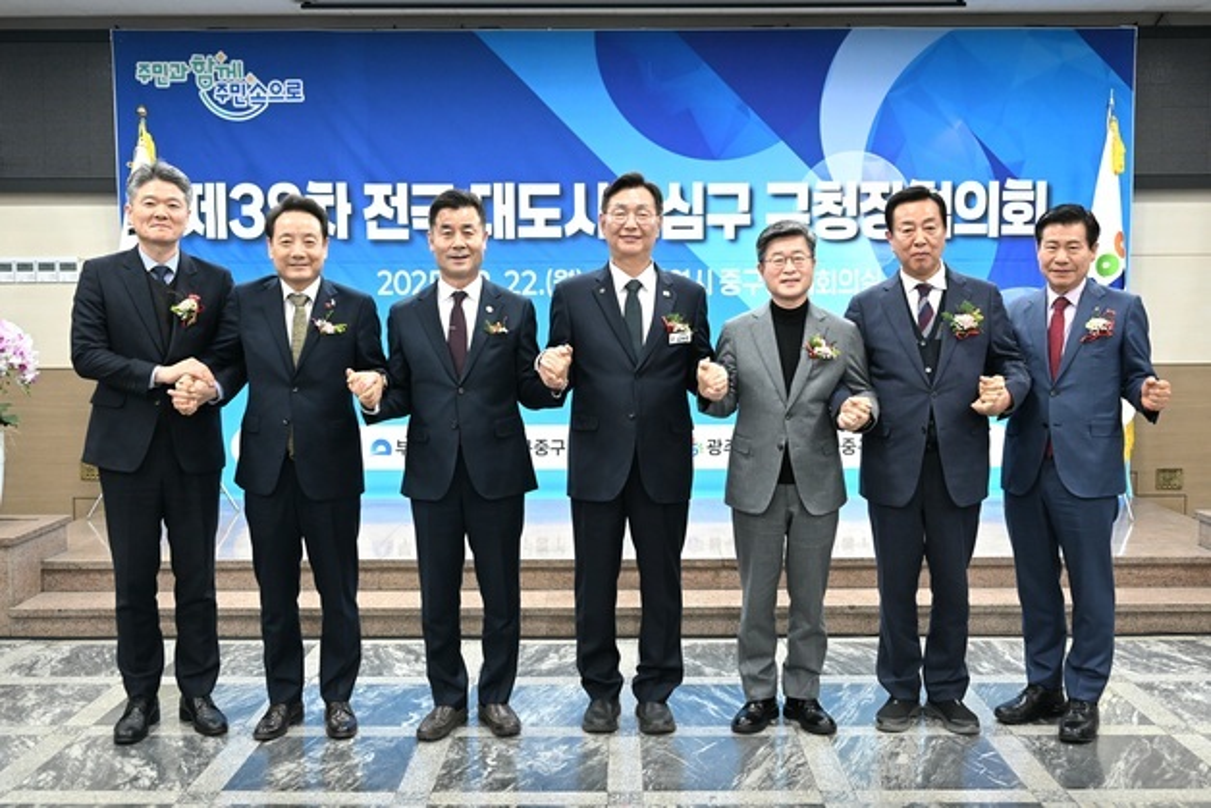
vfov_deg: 36.0
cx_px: 606
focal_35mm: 37
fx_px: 1245
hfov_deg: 51.9
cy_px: 404
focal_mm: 37
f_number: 5
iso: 3200
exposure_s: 1/161
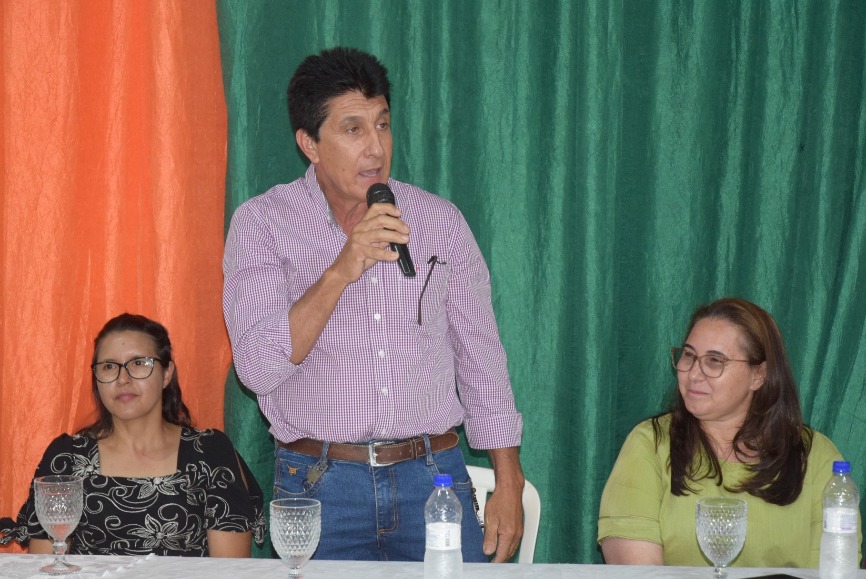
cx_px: 433
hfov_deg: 24.2
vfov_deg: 16.3
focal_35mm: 84
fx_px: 2022
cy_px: 290
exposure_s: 1/60
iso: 2200
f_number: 4.5
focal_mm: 56
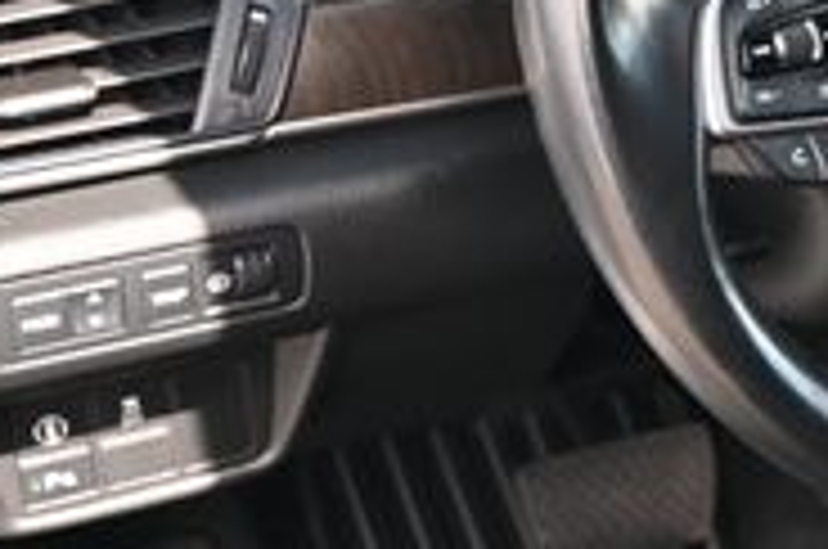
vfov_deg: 12.4
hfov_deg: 17.1
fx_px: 2520
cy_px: 284
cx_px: 1192
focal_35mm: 110
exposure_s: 1/160
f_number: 4
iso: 400
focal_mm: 21
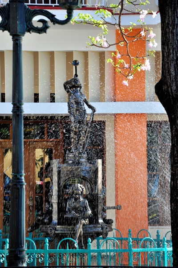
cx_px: 89
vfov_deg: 16.1
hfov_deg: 10.7
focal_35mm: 128
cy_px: 134
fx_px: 948
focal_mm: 85
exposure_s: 1/160
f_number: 5.6
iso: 200
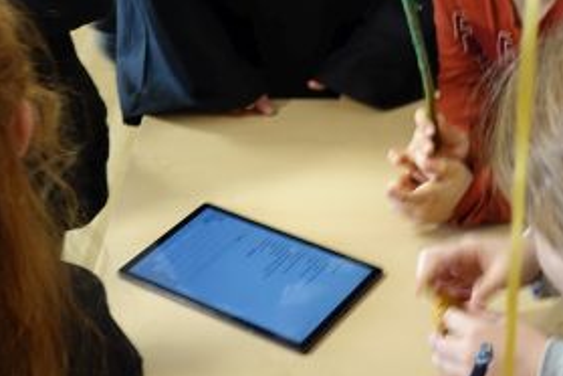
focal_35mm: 78
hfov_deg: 25.9
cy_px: 72
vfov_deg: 17.3
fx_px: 1220
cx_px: 351
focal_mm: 12.56
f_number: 2.8
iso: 800
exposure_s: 1/25
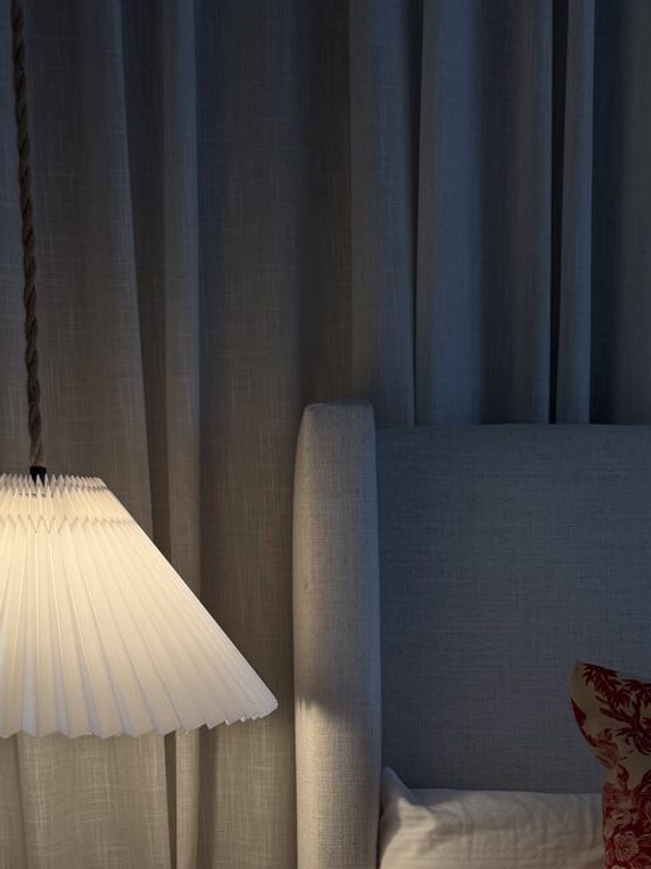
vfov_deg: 40.7
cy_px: 727
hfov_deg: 32.7
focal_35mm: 44
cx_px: 408
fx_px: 1104
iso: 100
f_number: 1.78
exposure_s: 1/383
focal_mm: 6.76
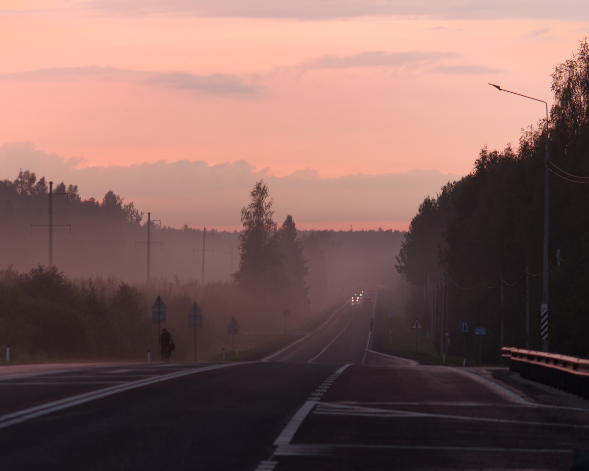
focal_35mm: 235
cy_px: 236
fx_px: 4097
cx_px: 253
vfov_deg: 6.6
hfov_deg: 8.2
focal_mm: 138
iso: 200
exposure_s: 1/30
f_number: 5.6
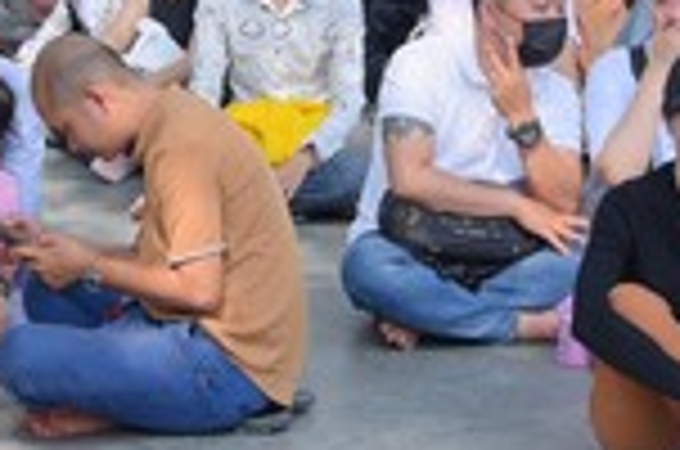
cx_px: 243
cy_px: -281
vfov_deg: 8.1
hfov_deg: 12.5
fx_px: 3091
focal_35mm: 164
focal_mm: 38
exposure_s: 1/200
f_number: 8
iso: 100
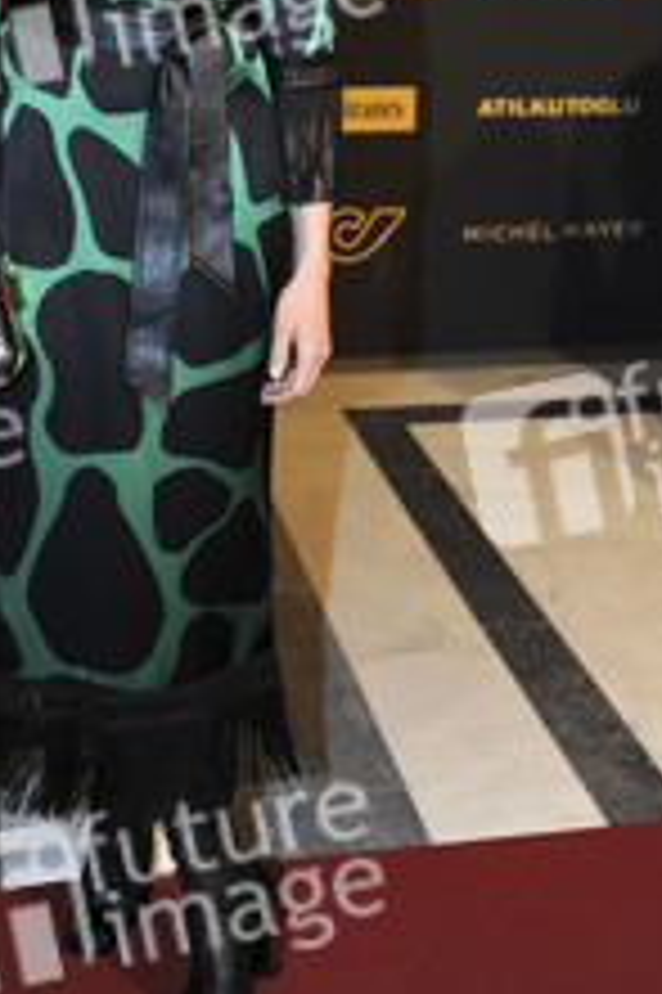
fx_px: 1602
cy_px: 216
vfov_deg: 33.6
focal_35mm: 58
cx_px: 286
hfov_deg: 23.3
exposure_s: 1/250
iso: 800
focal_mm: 32
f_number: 3.8
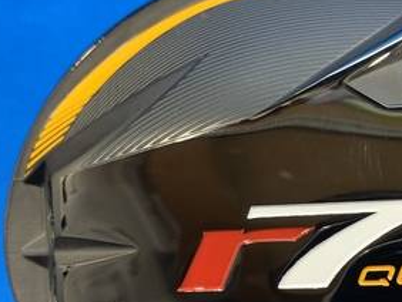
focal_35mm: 59
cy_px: 244
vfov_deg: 24.4
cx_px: 298
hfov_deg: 32.1
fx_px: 686
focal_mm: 4.25
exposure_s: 1/60
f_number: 1.8
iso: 200
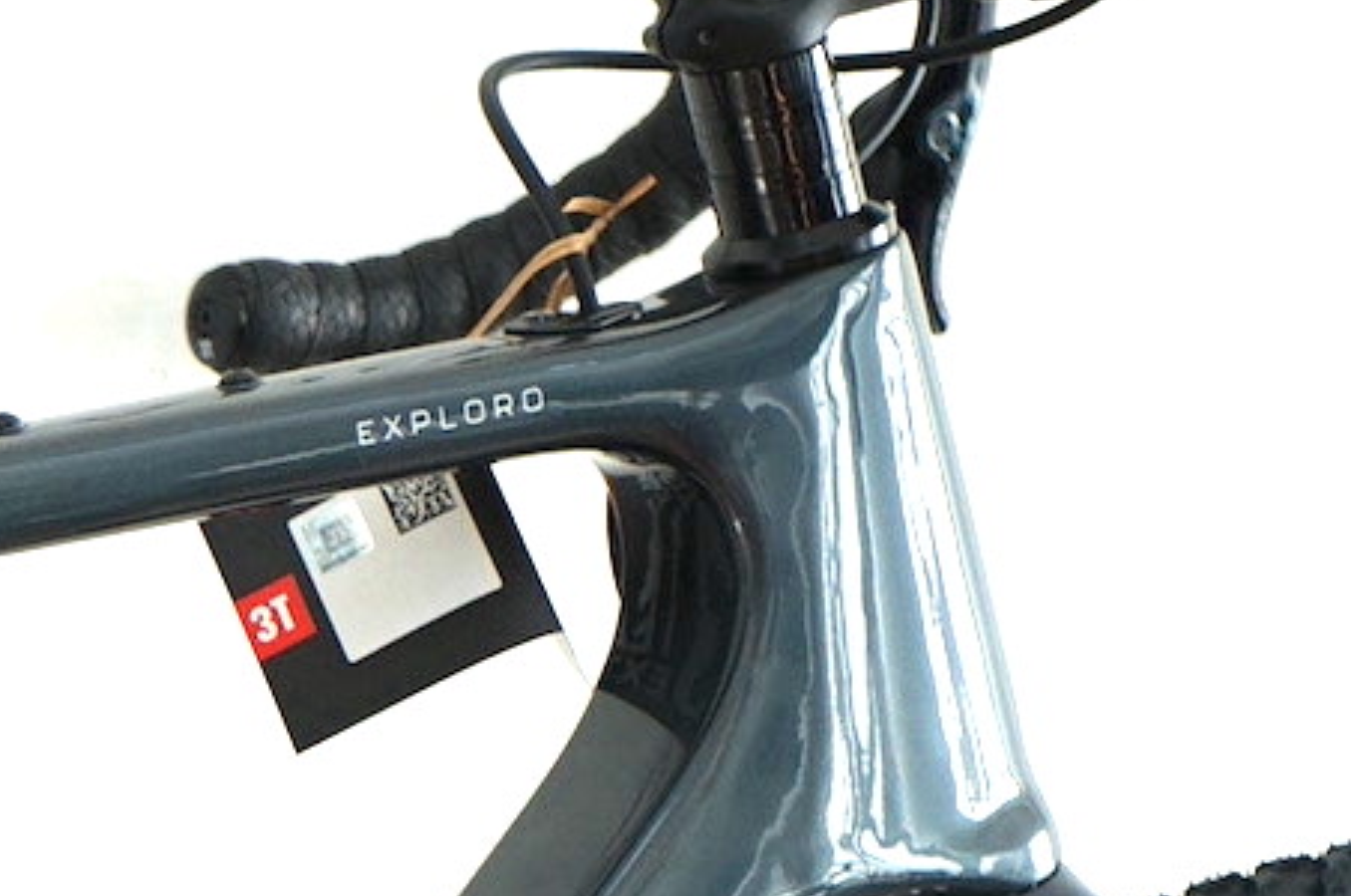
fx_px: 9931
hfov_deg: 7.6
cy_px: 1392
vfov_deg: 5.1
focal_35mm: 265
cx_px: -687
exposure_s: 1/160
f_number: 5
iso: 400
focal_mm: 57
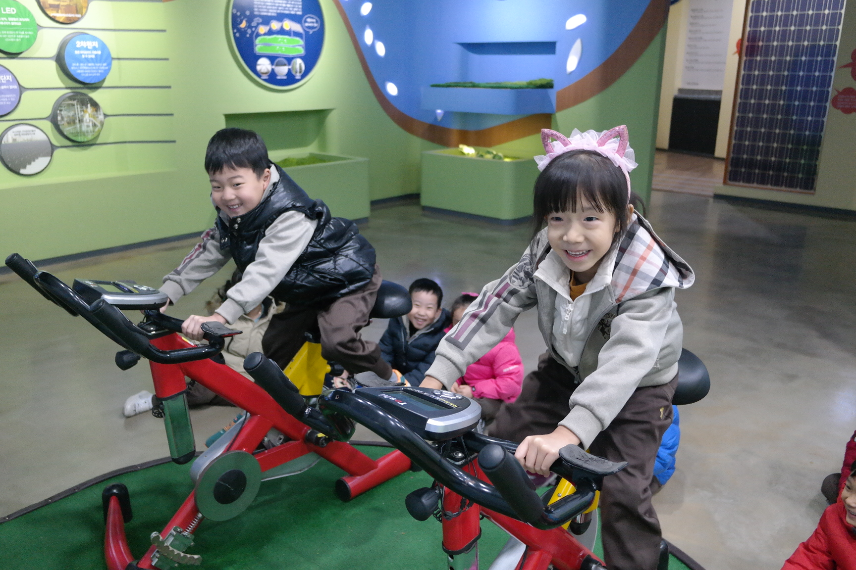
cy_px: 285
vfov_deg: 43.6
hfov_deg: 61.9
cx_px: 428
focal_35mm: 30
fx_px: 713
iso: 1600
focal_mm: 20
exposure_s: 1/40
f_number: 3.5
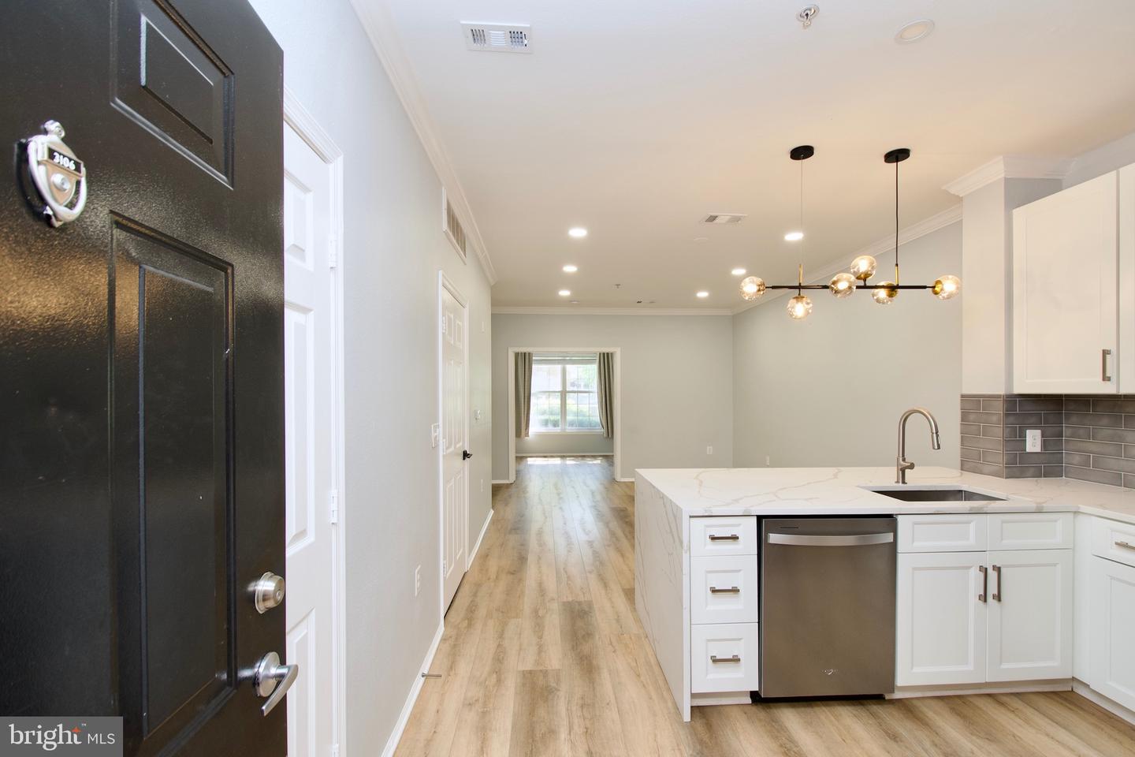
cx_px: 568
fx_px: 473
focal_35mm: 15
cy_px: 378
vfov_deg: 77.3
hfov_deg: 100.4
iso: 320
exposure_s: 1/25
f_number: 7.1
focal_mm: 10
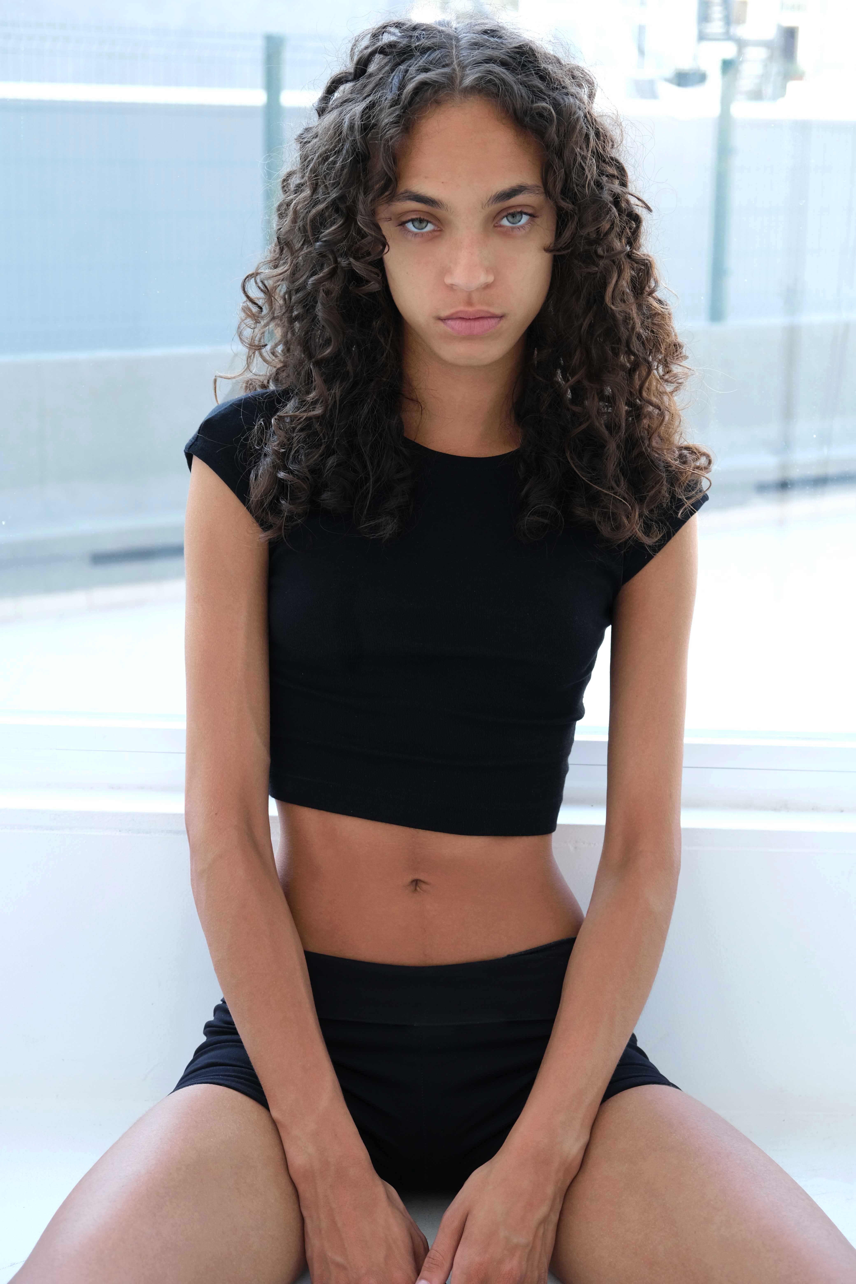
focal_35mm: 59
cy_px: 642
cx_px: 428
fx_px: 2104
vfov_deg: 33.9
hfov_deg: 23.0
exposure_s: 1/125
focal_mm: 39
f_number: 4
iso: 500
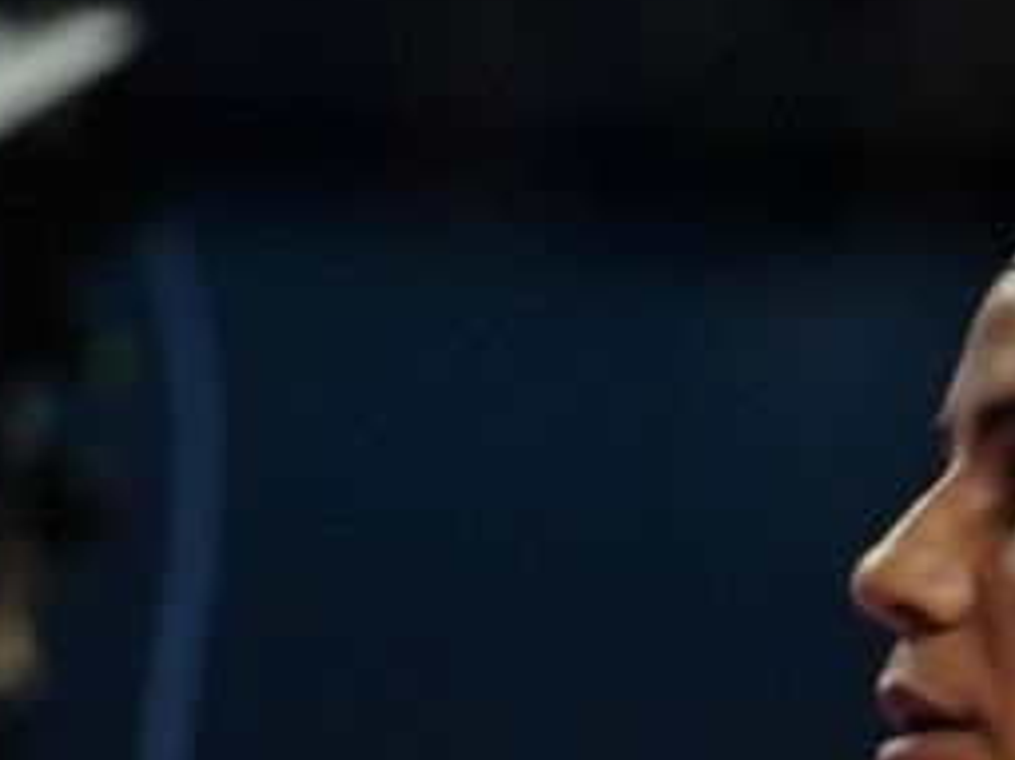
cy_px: 1305
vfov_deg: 0.7
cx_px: 1930
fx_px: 59612
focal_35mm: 2034
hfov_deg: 1.0
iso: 800
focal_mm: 200
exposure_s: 1/1000
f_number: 2.8
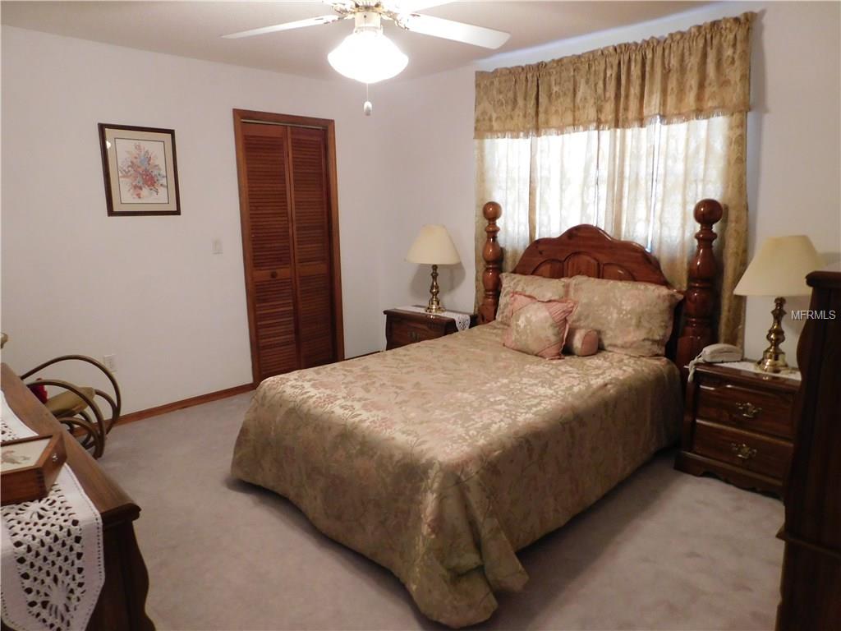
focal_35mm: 23
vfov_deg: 58.9
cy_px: 316
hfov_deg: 73.9
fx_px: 559
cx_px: 420
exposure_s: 1/20
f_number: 3
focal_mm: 4
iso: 400
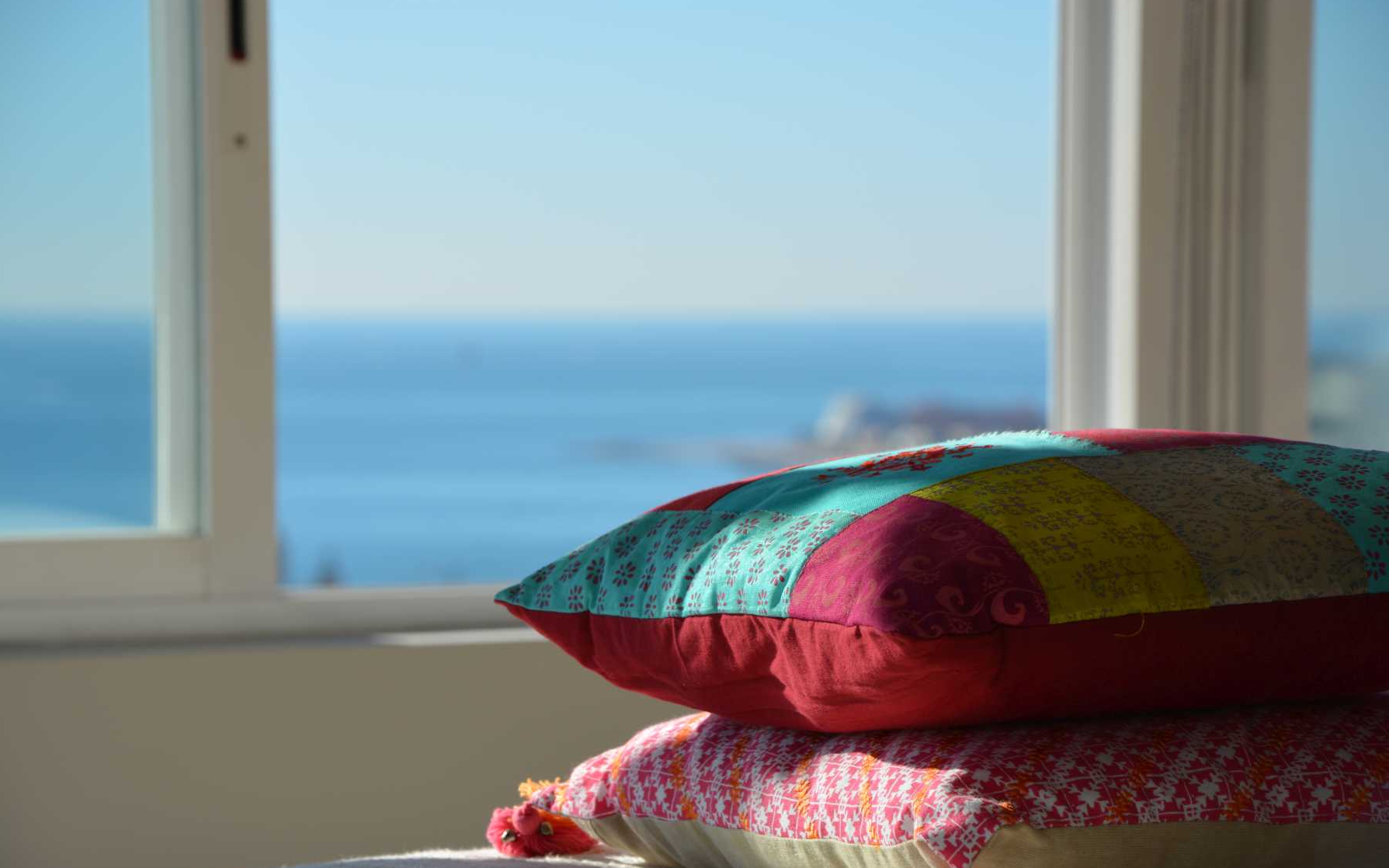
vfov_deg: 8.1
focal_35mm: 162
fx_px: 6114
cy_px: 463
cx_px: 696
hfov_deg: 13.0
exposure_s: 1/250
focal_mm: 105
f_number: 8
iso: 100
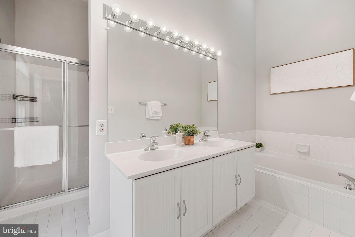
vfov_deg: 81.2
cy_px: 118
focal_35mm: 14
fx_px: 138
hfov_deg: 104.2
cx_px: 178
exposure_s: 1/5
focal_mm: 14
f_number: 4
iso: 100
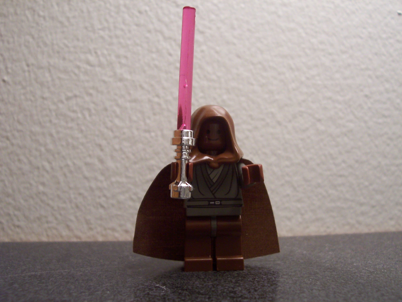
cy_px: 151
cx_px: 201
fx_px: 430
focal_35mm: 37
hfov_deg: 50.1
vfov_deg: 38.7
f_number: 2.8
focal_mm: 5.6
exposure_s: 1/30
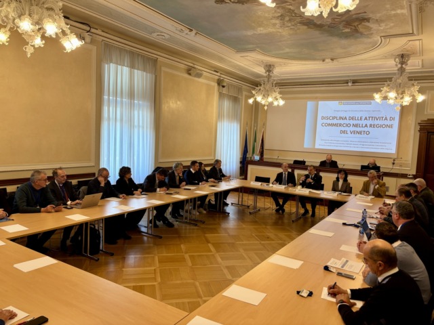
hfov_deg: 67.3
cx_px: 217
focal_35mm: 26
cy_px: 162
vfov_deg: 53.1
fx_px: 326
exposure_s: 1/50
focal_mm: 5.96
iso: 100
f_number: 1.6
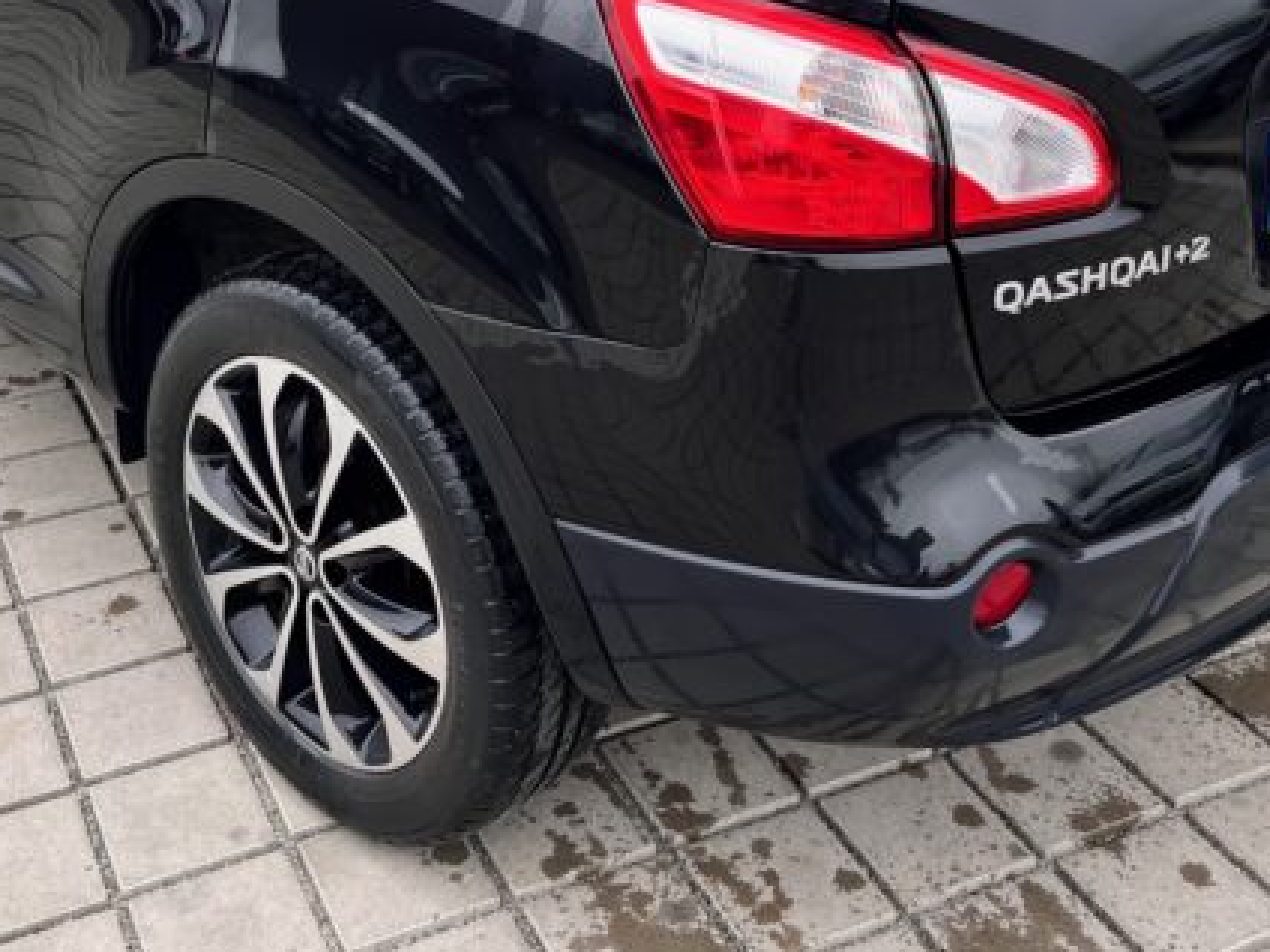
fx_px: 1798
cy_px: 96
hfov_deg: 38.8
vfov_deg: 28.5
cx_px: 512
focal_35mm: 49
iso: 40
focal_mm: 5.1
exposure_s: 1/242
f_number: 1.6
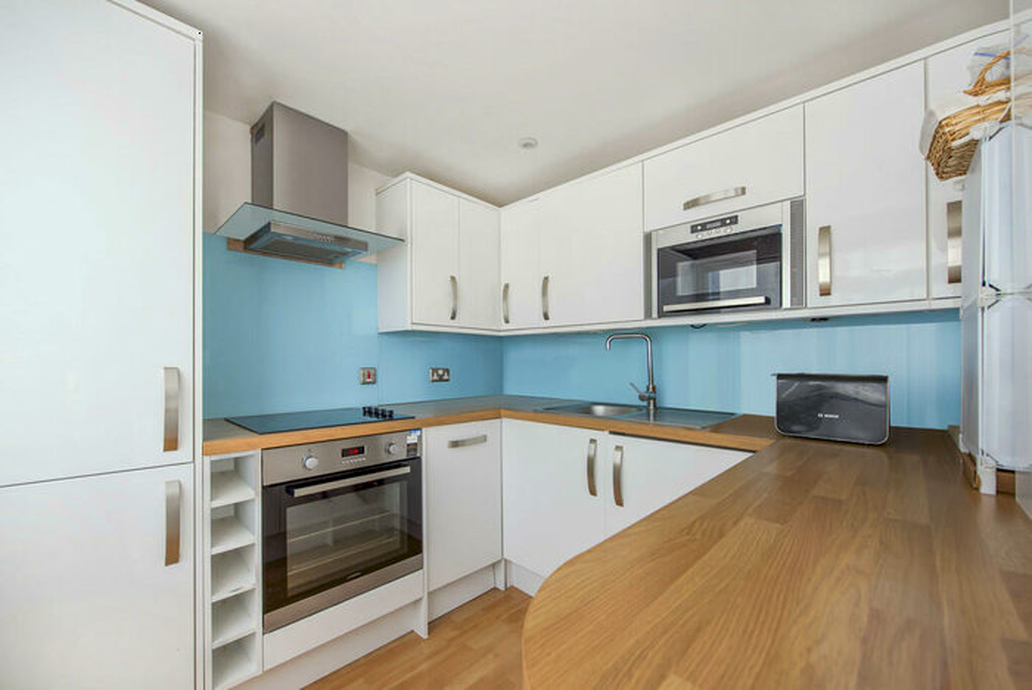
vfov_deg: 81.3
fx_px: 402
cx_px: 516
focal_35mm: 14
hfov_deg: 104.2
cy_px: 345
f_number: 9
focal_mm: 14
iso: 320
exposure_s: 1/80
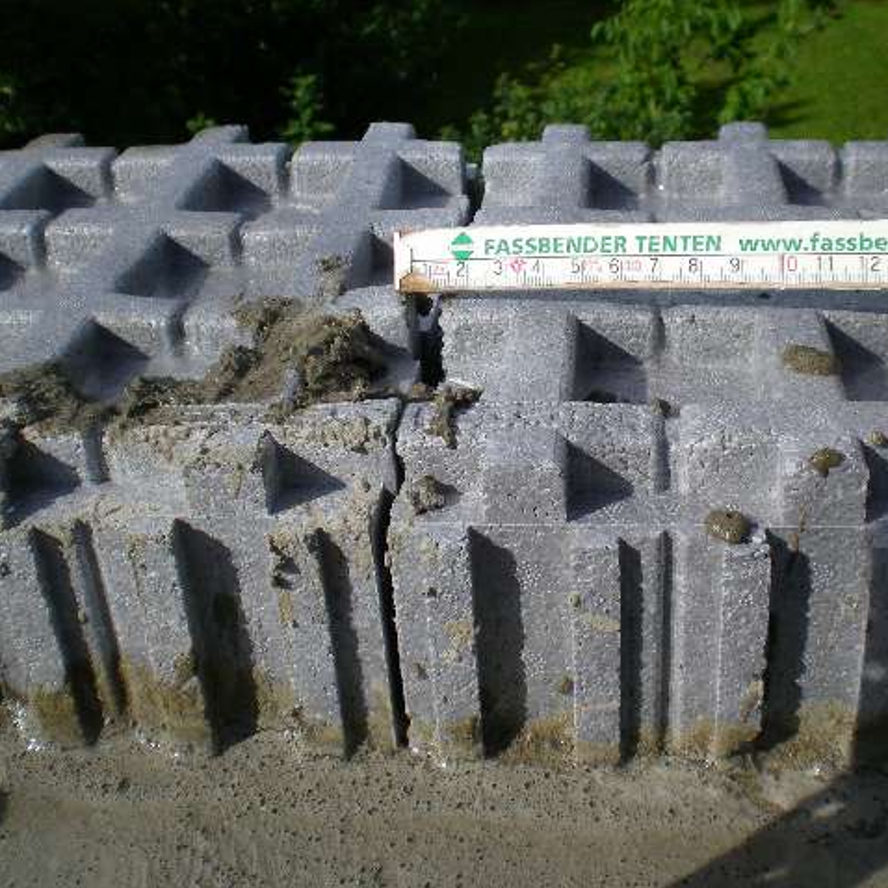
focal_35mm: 45
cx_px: 531
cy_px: 444
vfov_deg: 37.6
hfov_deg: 37.4
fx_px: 1306
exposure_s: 1/500
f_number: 4.6
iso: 50
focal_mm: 6.3
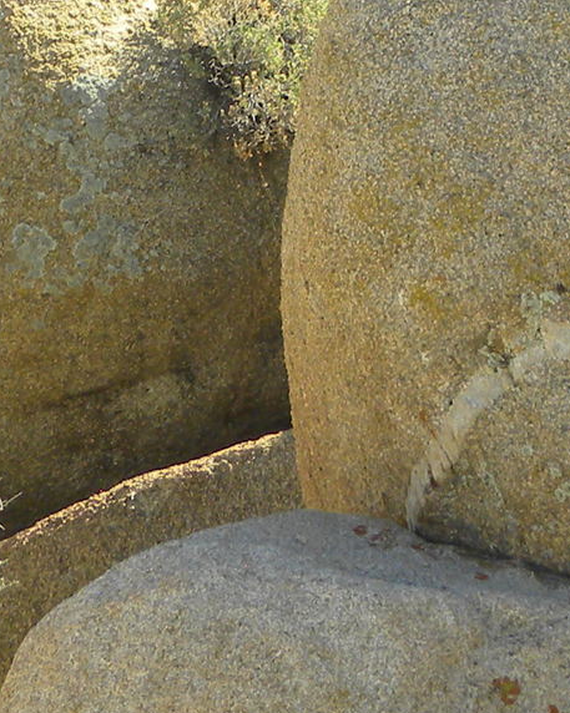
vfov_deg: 10.6
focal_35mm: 175
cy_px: -417
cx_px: 350
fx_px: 3693
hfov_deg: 8.8
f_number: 3.2
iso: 64
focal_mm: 7.3
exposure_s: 1/320
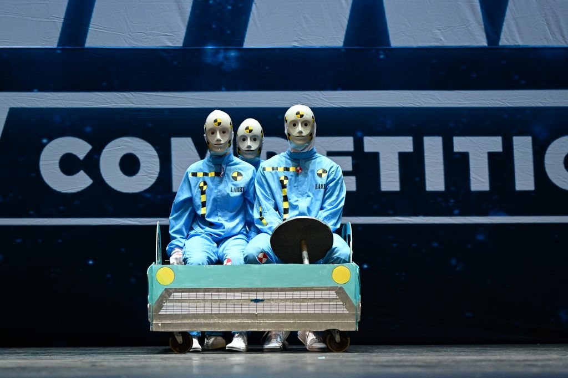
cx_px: 284
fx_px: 2271
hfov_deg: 14.3
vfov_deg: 9.5
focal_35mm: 144
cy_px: 189
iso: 4000
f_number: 3.2
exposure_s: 1/640
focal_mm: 96
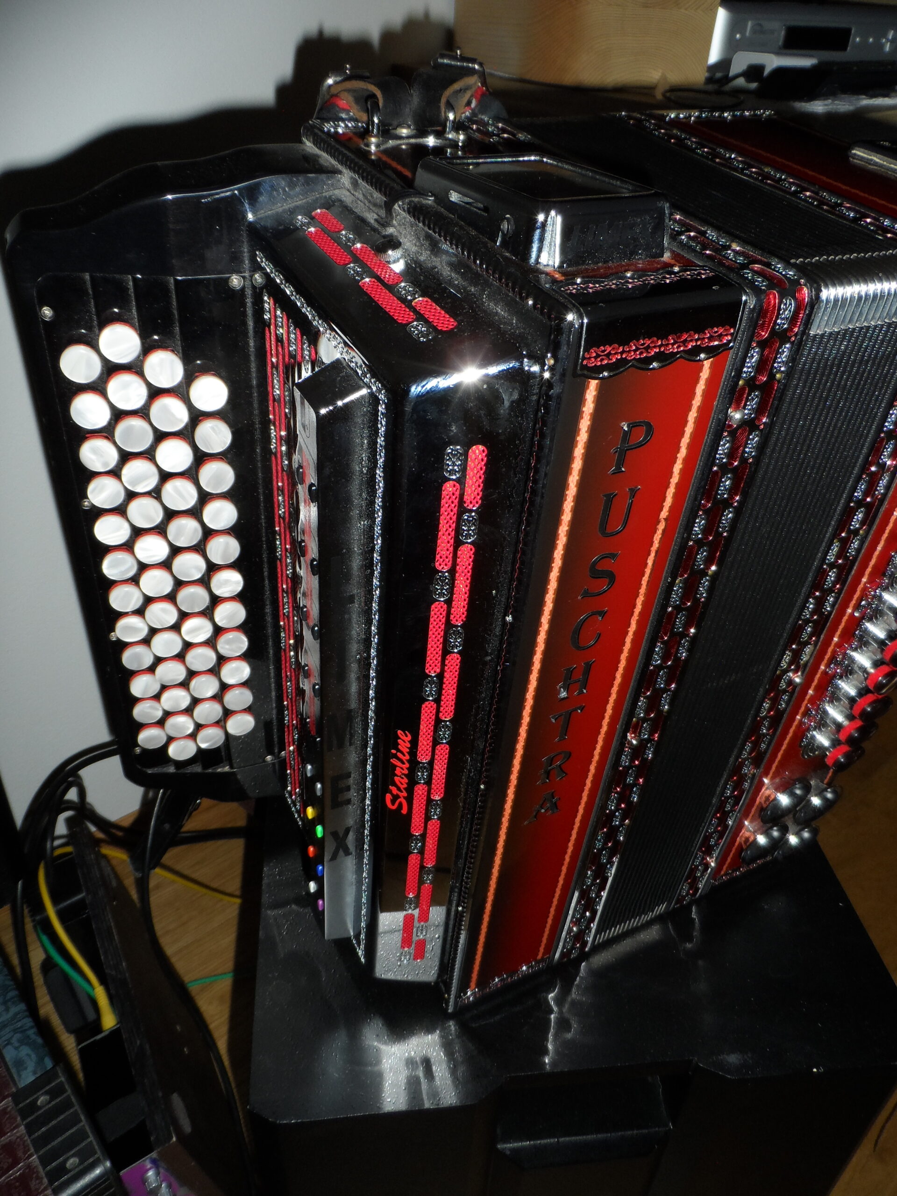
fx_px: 829
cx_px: 448
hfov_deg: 56.8
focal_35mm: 24
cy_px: 598
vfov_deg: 71.6
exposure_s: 1/30
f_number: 3.2
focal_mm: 4
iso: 100
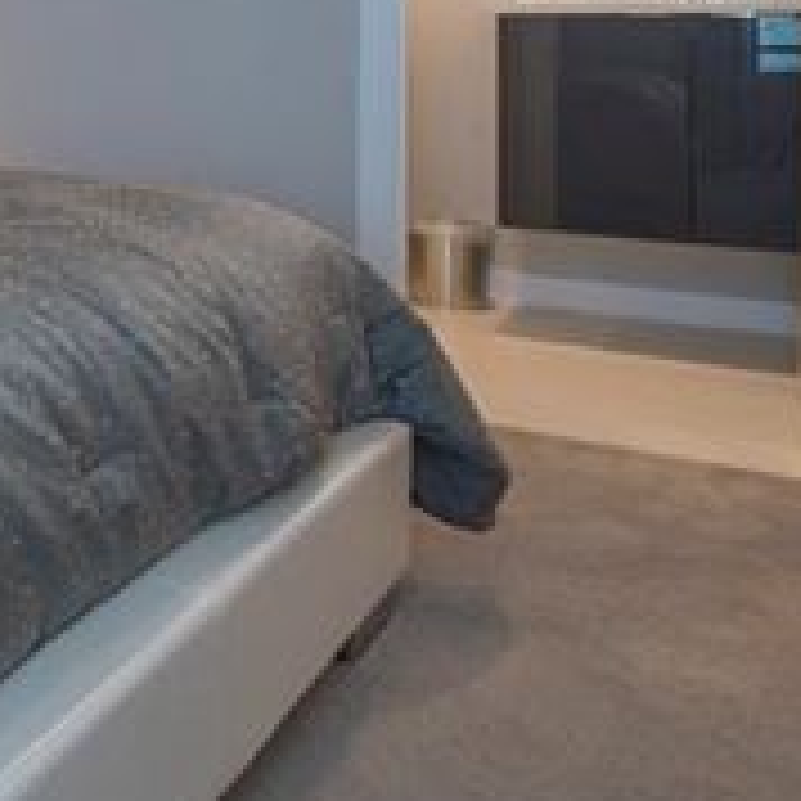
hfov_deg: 24.9
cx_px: -475
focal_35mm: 47
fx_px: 1230
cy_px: 18
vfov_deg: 33.3
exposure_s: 1/1.67
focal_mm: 14
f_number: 14
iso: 400
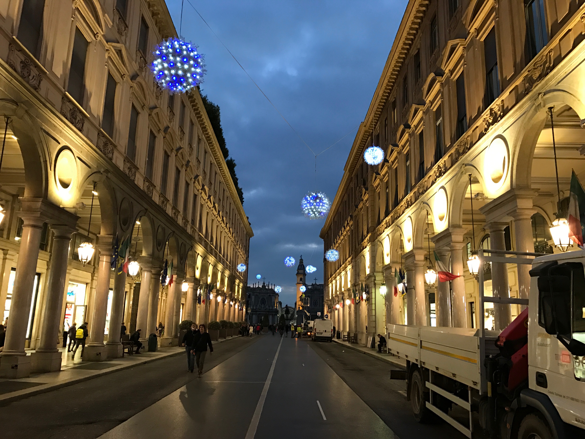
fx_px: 473
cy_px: 220
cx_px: 292
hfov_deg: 63.4
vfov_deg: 49.7
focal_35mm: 28
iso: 80
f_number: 1.8
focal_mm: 3.99
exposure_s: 1/17
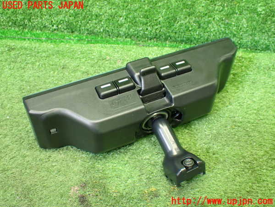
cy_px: 104
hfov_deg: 45.8
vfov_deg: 35.1
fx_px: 326
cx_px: 138
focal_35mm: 41
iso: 800
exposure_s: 1/40
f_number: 2.8
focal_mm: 7.31
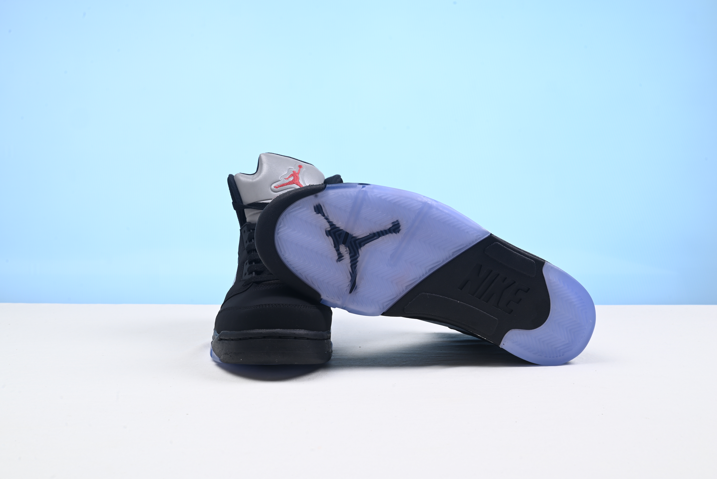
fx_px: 797
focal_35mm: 40
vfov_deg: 33.4
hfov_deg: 48.4
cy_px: 240
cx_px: 358
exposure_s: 1/2
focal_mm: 40
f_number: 16
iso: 100
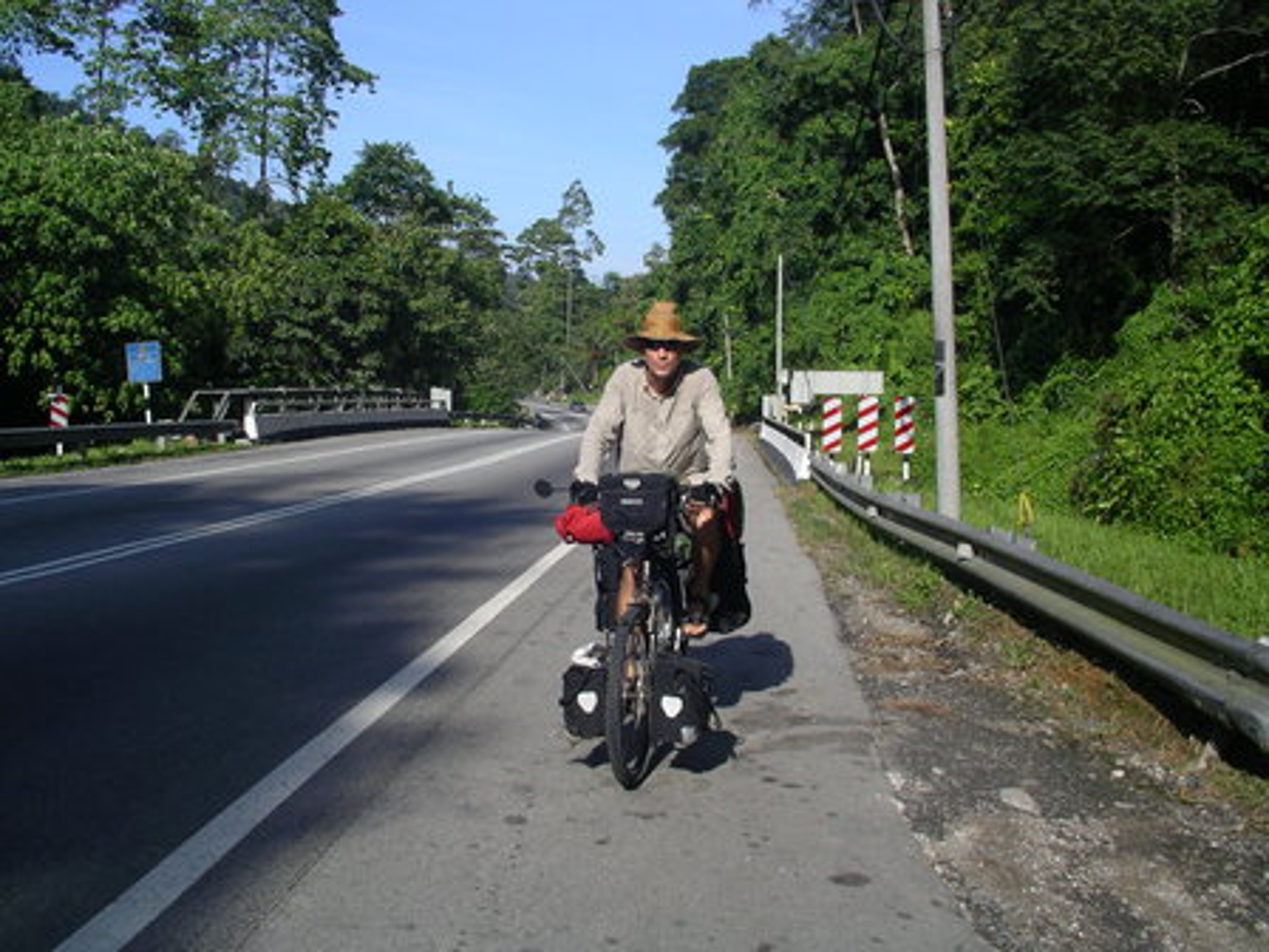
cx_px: 634
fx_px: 1356
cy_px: 476
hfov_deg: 50.1
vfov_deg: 38.7
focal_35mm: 37
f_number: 6.9
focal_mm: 5.7
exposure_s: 1/160
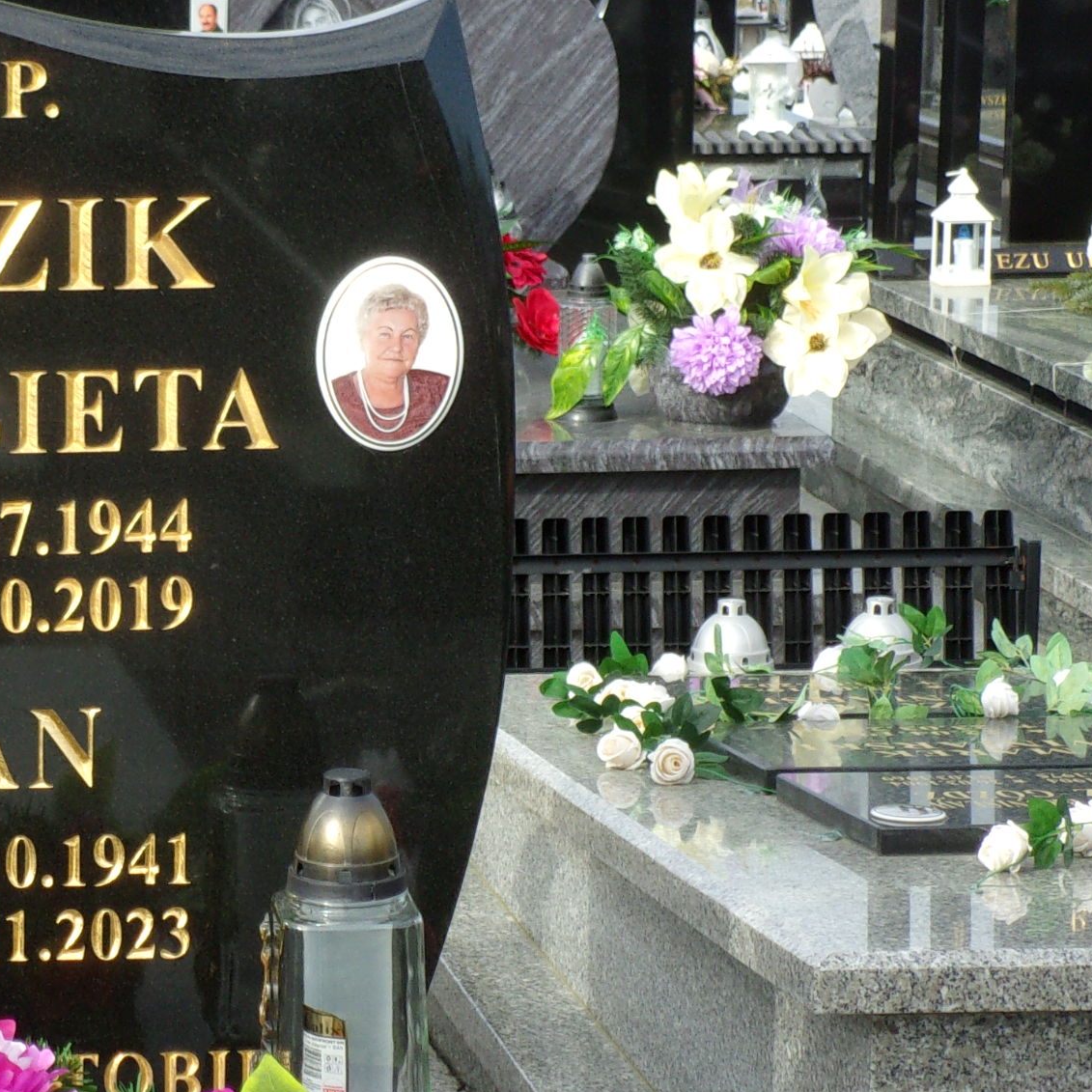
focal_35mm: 158
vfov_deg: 11.1
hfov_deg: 11.0
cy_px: 659
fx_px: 5639
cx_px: 7
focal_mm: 14
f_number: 5.4
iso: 80
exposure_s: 1/180
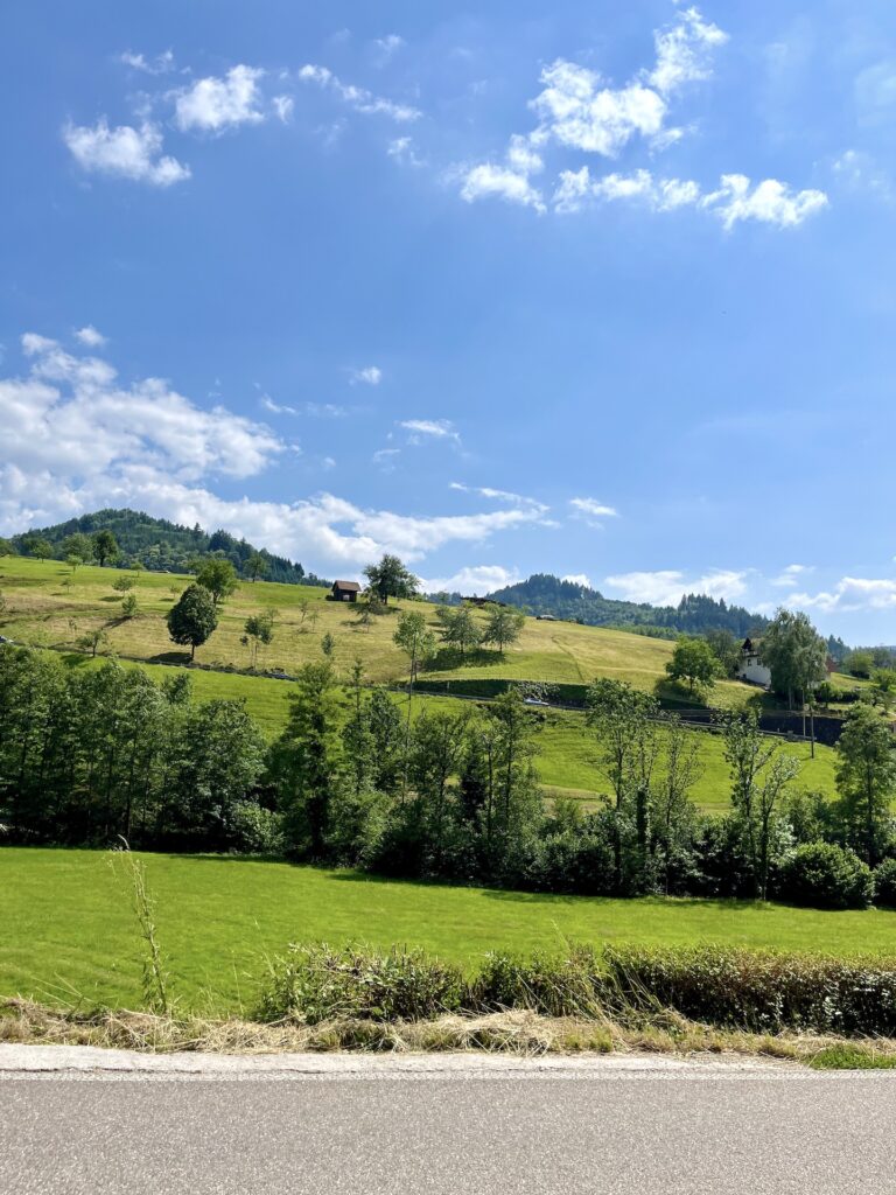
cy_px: 598
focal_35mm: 26
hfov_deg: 53.1
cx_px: 448
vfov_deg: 67.3
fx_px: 897
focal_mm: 5.1
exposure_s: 1/6173
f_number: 1.6
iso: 50
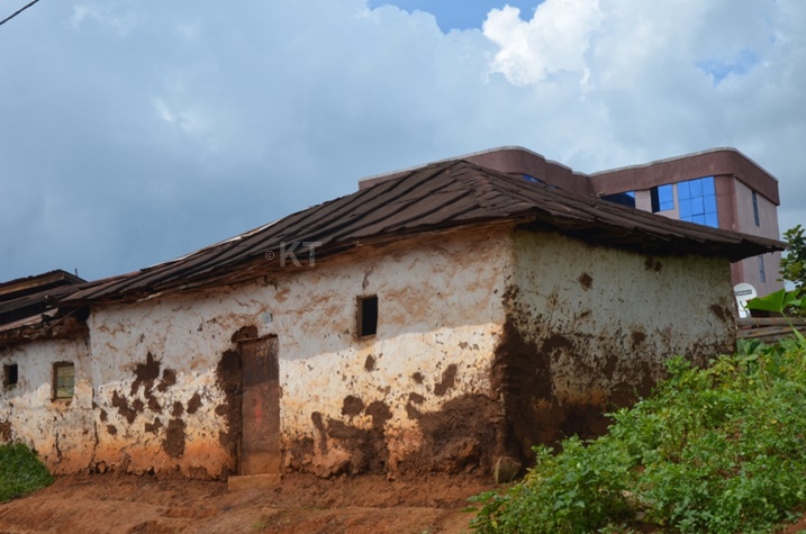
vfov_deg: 28.0
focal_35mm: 48
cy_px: 267
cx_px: 403
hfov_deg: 41.2
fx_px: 1073
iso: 100
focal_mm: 32
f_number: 8
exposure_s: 1/250
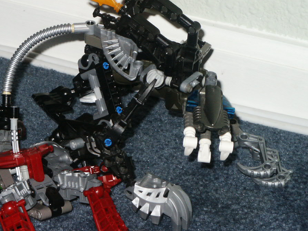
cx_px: 105
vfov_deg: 10.0
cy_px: 136
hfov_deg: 13.2
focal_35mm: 149
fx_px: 1326
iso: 200
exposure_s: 1/90
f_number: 8
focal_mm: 21.12
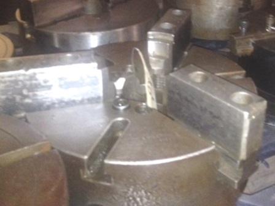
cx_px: 138
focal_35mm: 35
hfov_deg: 52.6
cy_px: 103
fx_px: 278
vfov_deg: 40.7
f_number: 2.4
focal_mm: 4.28
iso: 400
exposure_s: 1/16
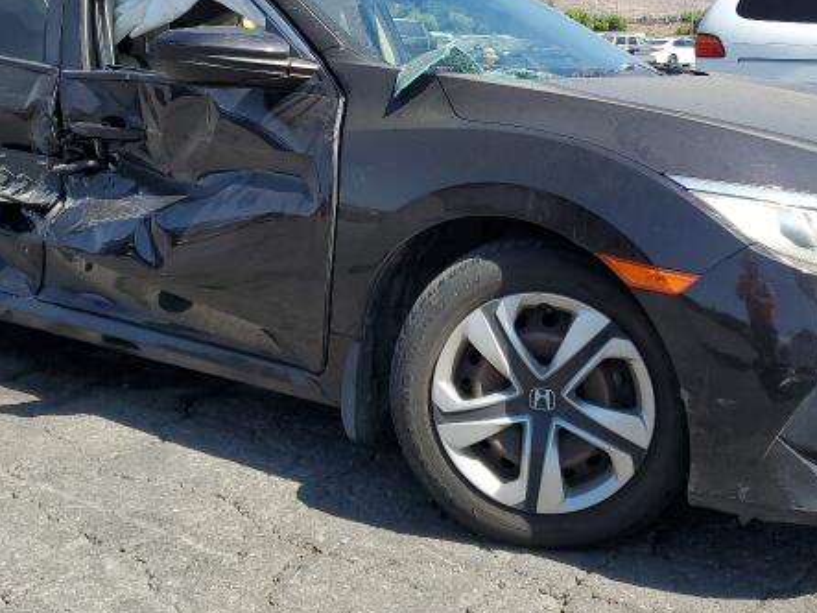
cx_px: 411
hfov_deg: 40.4
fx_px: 1109
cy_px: 155
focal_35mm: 47
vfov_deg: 30.4
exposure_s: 1/2000
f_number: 1.5
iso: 50
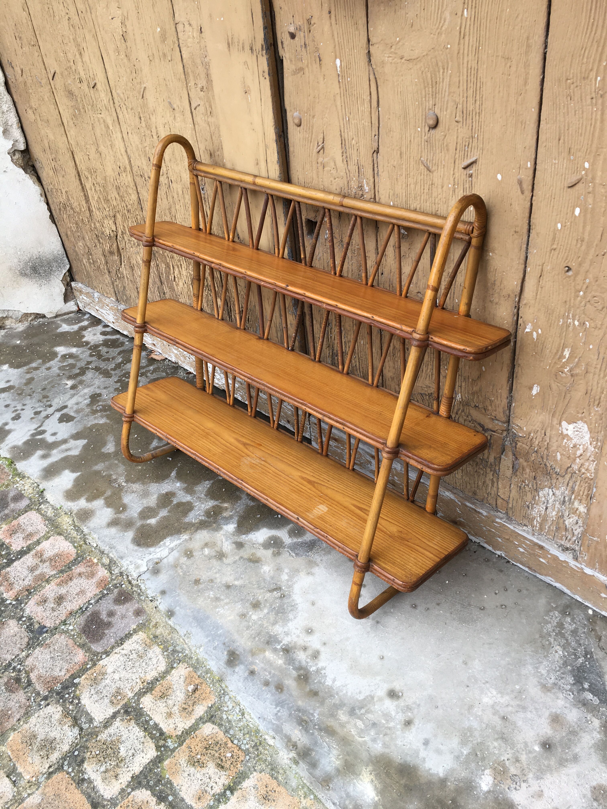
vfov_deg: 61.7
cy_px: 404
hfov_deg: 48.2
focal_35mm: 29
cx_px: 304
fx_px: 678
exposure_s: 1/138
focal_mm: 4.15
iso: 25
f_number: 2.2
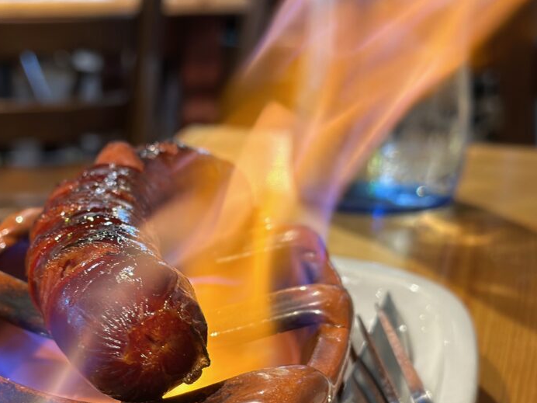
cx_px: 202
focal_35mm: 71
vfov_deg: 20.6
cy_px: 297
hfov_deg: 27.3
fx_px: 1101
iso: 400
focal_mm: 6.86
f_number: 1.78
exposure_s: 1/33
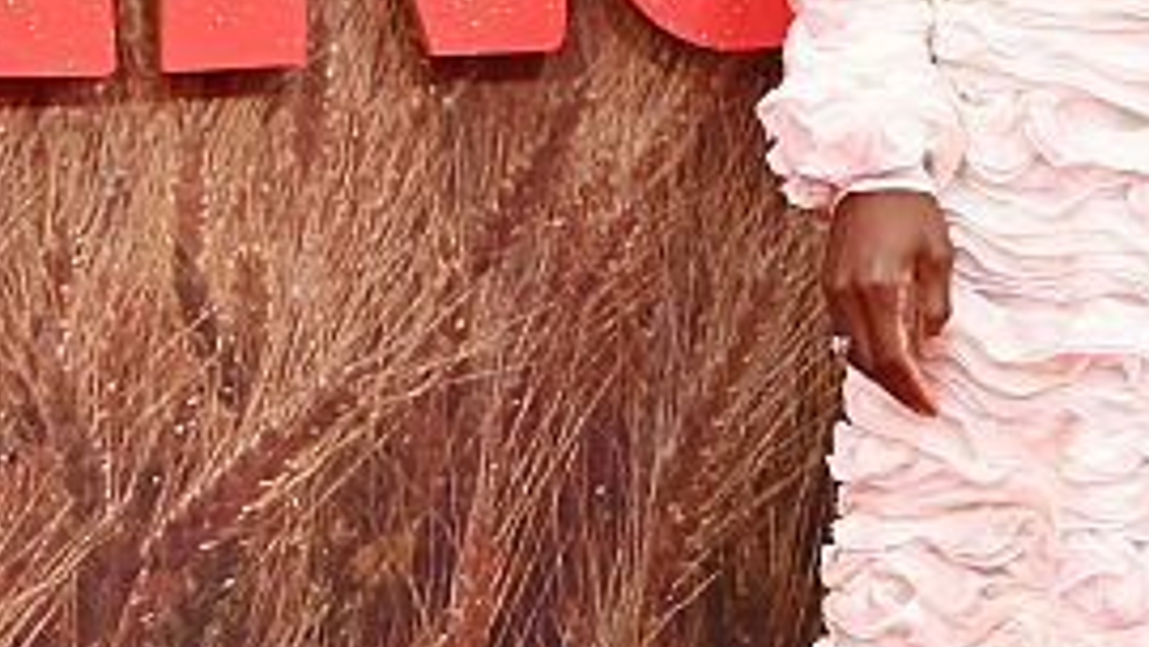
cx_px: 1123
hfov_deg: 7.7
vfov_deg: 4.3
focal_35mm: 278
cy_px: -764
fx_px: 8471
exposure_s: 1/400
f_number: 5
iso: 1000
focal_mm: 70
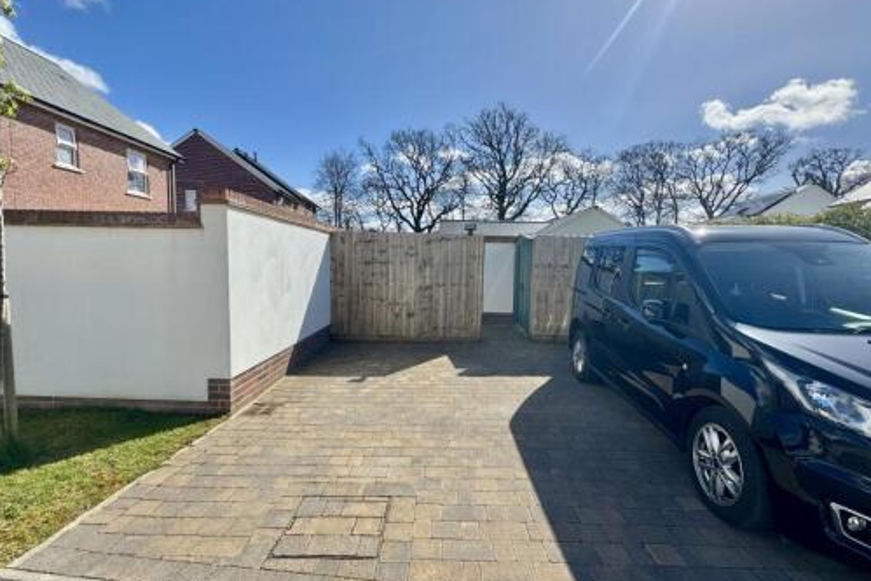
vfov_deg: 70.5
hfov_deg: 93.3
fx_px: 411
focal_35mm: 17
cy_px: 301
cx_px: 434
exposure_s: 1/2415
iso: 50
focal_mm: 2.22
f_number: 2.2
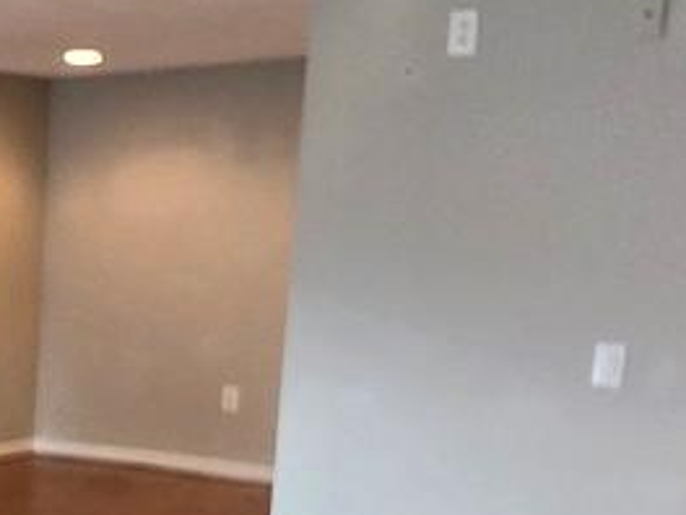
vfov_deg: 20.3
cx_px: -405
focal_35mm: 71
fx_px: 1407
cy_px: 460
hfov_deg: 21.7
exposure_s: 1/60
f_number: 2.2
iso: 125
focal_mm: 2.2
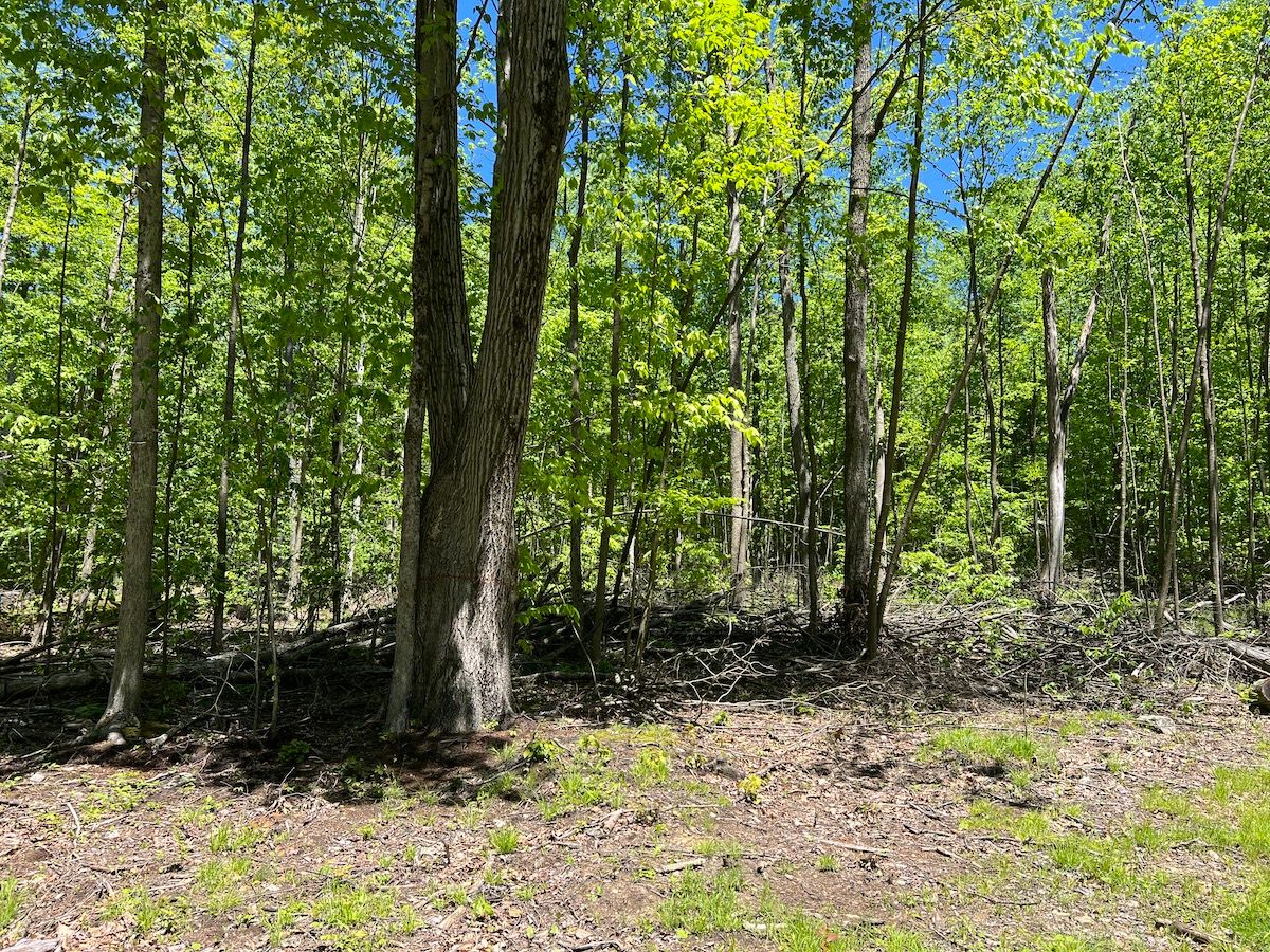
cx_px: 635
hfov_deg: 67.3
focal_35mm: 26
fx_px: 954
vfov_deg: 53.1
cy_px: 476
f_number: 1.5
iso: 50
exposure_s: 1/1344
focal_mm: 5.7
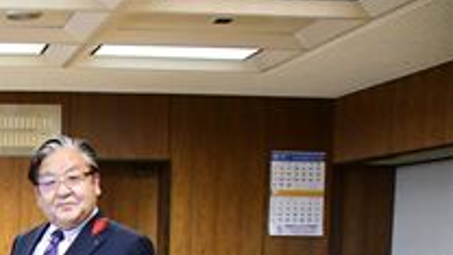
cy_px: 354
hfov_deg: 27.4
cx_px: -87
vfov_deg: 16.5
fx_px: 817
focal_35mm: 68
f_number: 4.5
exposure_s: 1/500
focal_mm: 18
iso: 12800
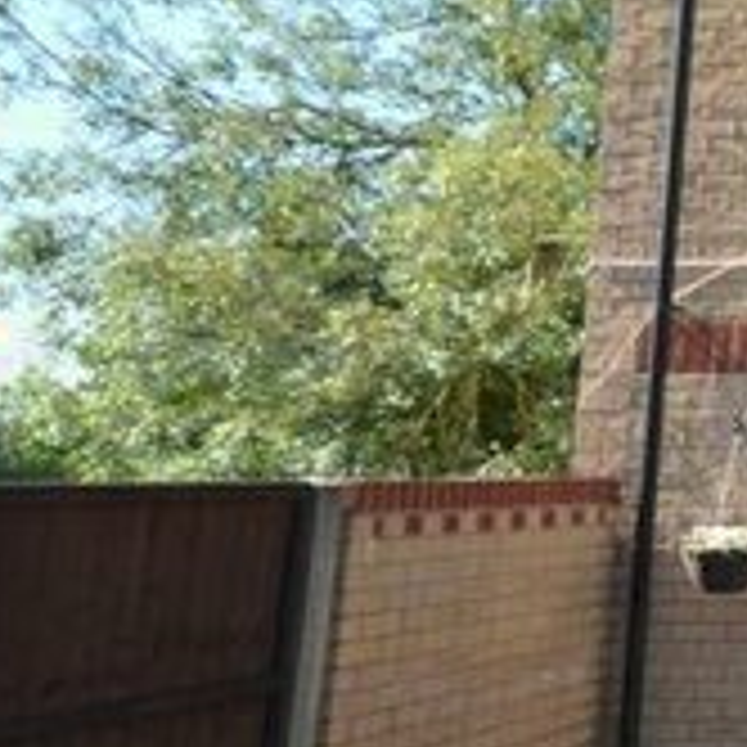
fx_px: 1831
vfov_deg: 22.6
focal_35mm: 75
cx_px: 1512
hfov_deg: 16.9
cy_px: 108
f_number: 5.6
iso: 125
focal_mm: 14
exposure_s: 1/125
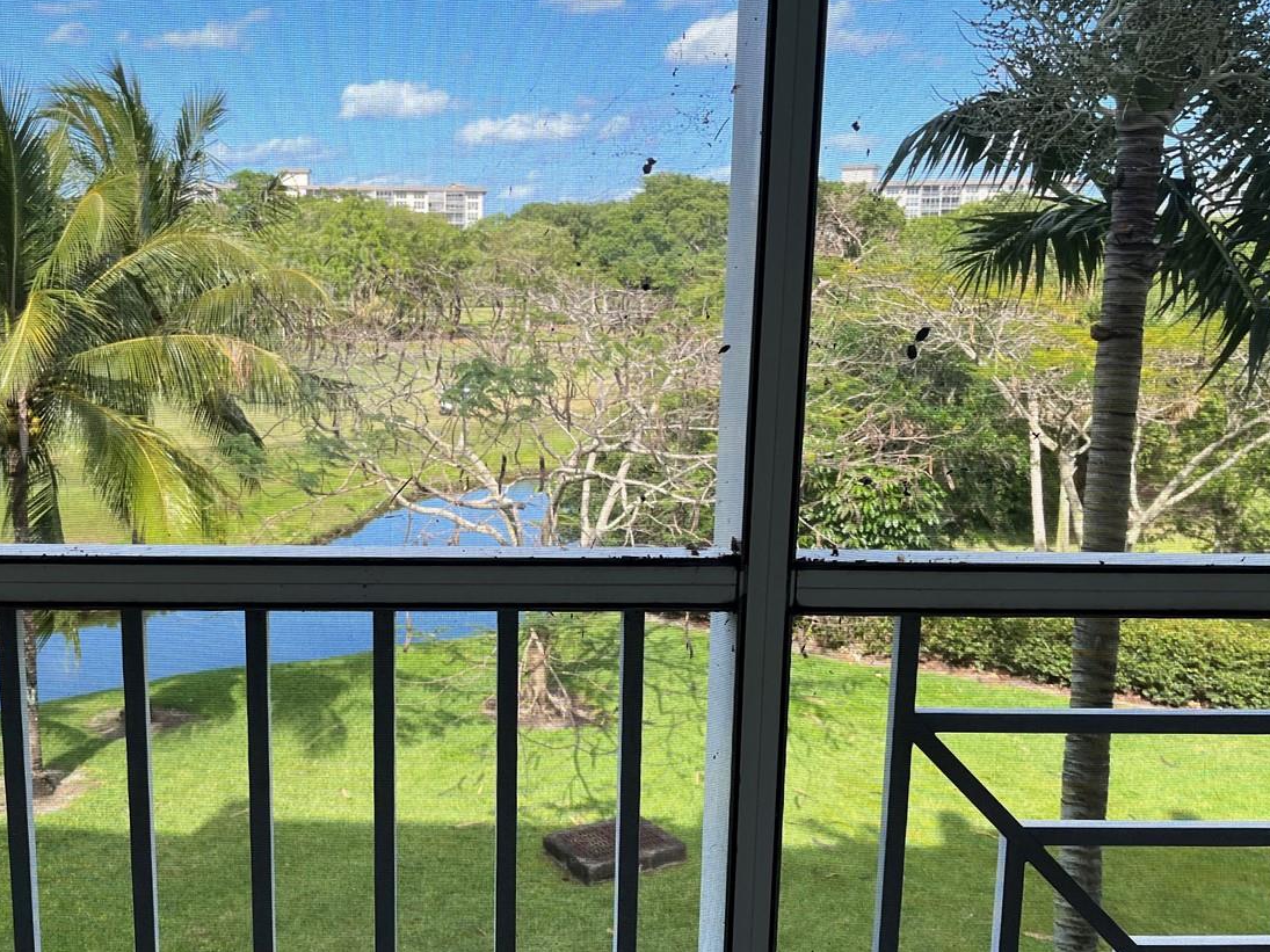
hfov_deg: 48.6
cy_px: 557
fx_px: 1394
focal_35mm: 38
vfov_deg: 37.6
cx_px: 496
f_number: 1.6
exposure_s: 1/898
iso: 50
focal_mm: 5.1
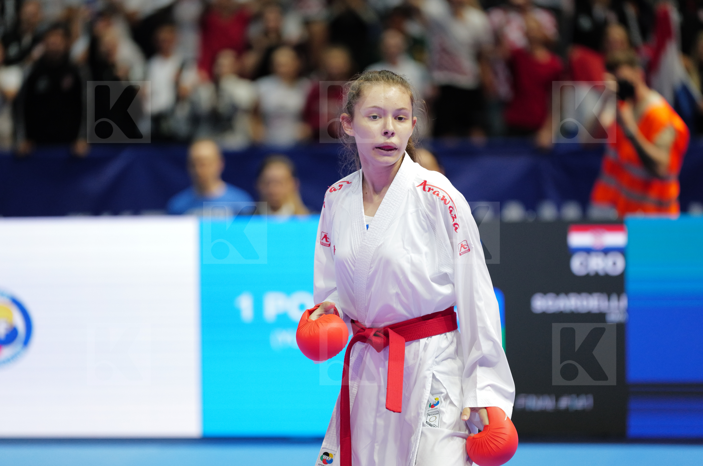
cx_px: 352
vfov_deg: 6.8
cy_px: 233
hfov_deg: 10.3
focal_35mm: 200
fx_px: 3899
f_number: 2.8
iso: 2500
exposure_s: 1/1000
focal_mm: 200
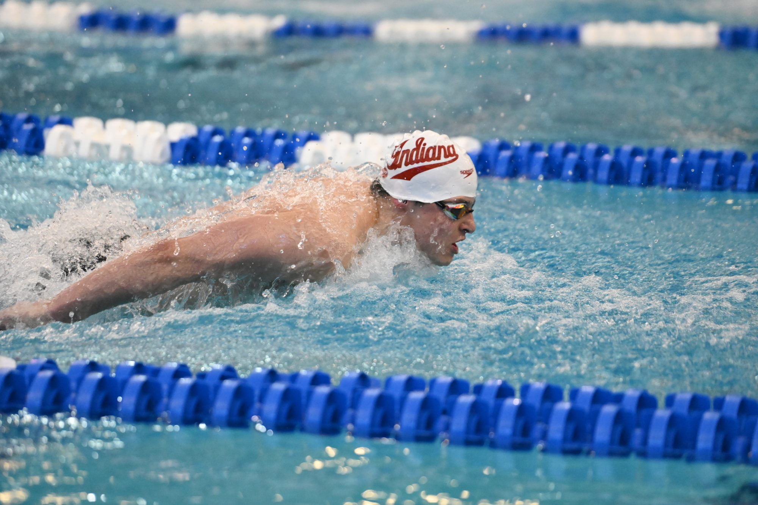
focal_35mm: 200
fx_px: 4209
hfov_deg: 10.3
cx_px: 379
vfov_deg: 6.9
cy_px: 252
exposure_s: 1/1250
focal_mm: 200
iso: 10000
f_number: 2.8
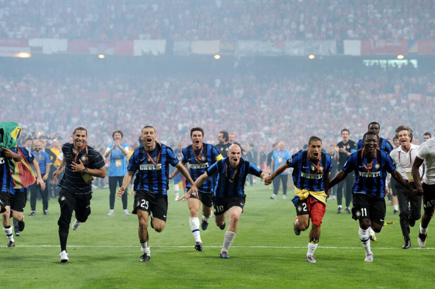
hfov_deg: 16.3
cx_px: 223
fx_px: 1521
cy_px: 161
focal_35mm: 126
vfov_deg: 10.9
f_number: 2.8
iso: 2000
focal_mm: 102
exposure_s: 1/1250
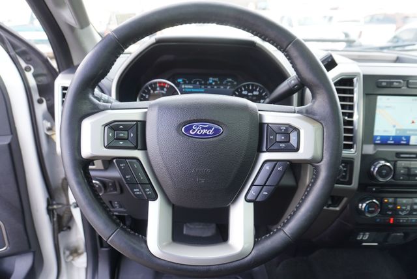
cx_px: 208
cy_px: 140
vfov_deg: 53.2
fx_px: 278
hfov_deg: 73.7
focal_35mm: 24
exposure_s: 1/60
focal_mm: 16
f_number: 4
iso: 200
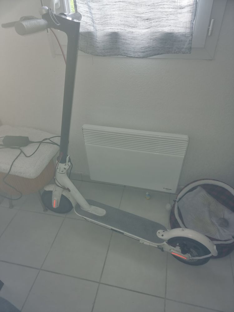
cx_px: 117
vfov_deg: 71.6
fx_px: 216
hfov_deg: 56.8
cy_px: 156
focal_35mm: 24
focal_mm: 6.7
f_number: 1.8
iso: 125
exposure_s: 1/100
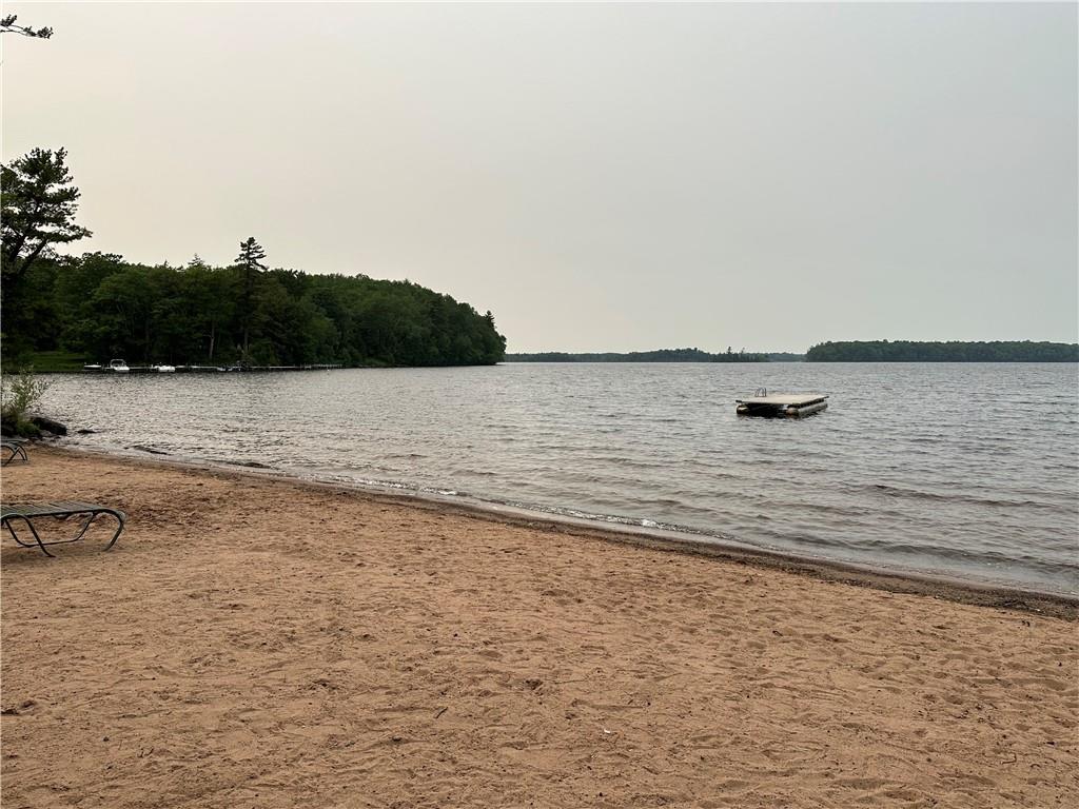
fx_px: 748
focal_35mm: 24
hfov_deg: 71.6
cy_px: 404
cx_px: 540
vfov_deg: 56.8
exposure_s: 1/3861
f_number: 1.78
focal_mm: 6.86
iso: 80
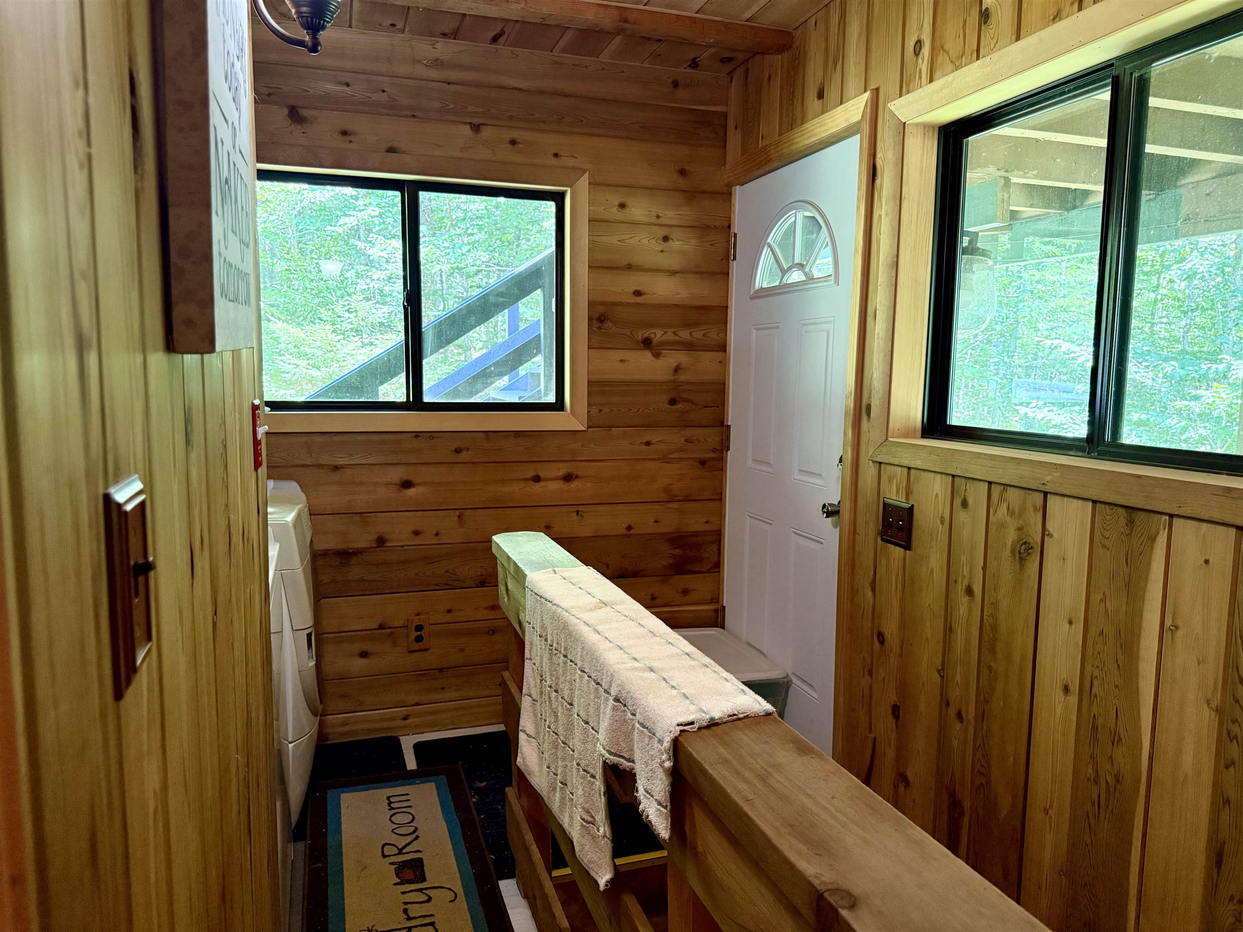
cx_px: 622
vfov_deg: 56.8
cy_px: 466
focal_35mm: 24
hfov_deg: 71.6
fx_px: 862
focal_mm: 6.76
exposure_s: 1/60
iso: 640
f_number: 1.78
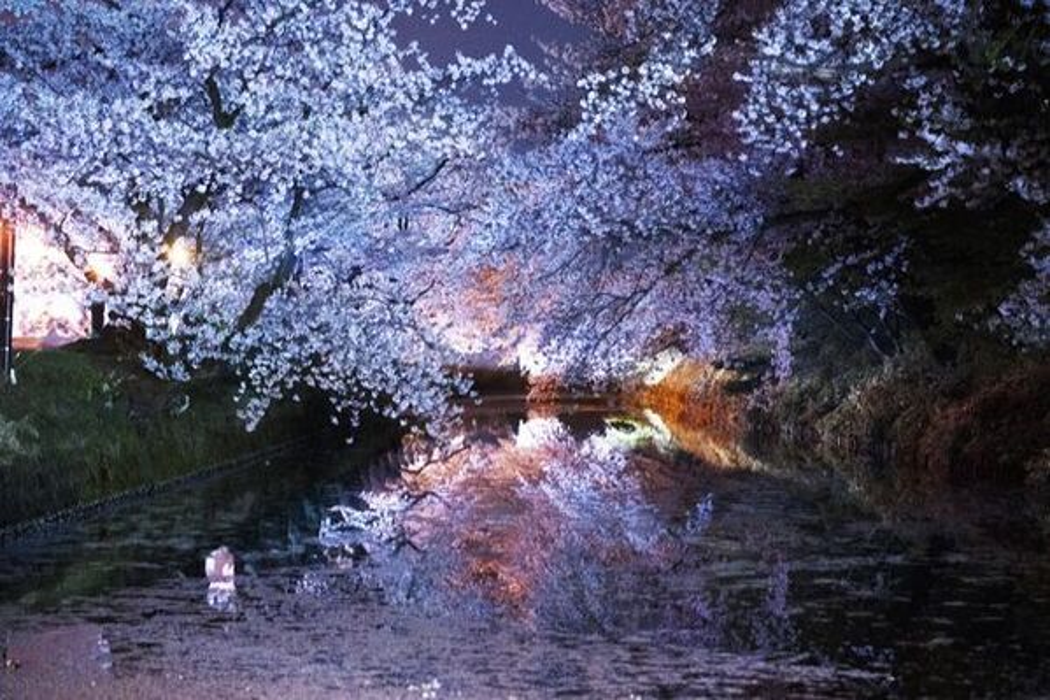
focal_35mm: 102
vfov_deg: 13.4
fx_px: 2974
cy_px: 350
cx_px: 525
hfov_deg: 20.0
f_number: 5.6
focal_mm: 102
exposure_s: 1/2
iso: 12800
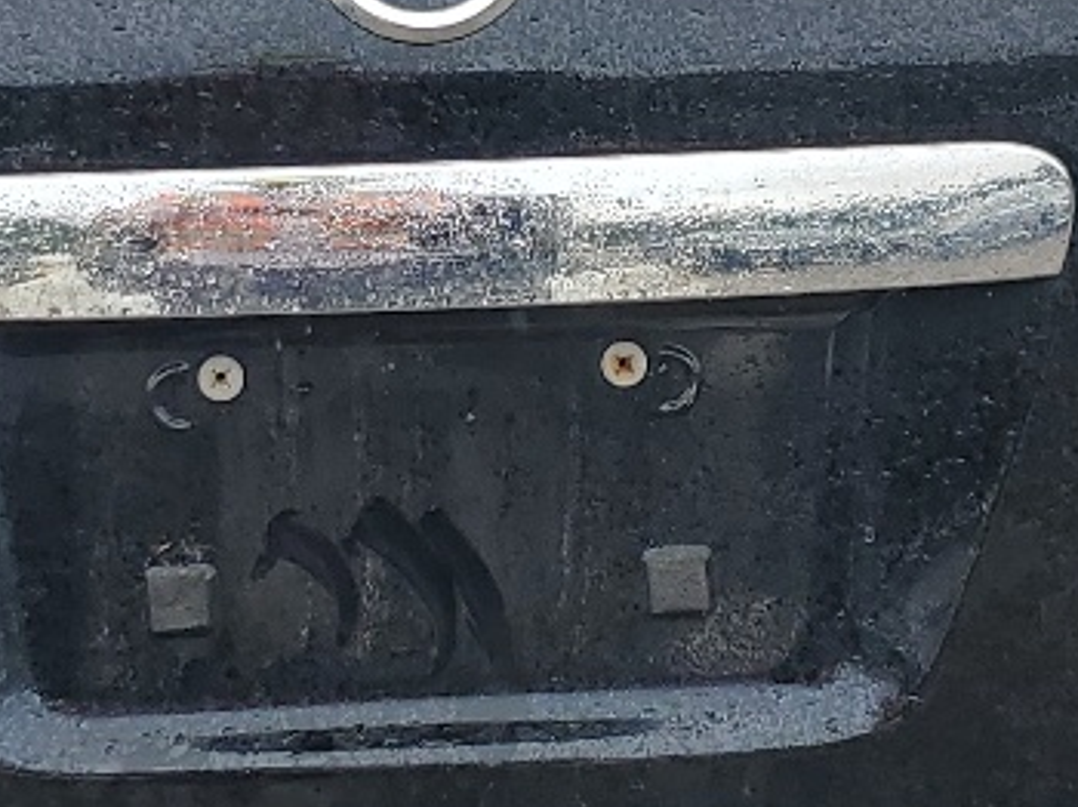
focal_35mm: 119
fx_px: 3703
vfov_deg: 12.4
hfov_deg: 16.5
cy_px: 373
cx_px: 283
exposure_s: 1/1667
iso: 50
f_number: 1.5
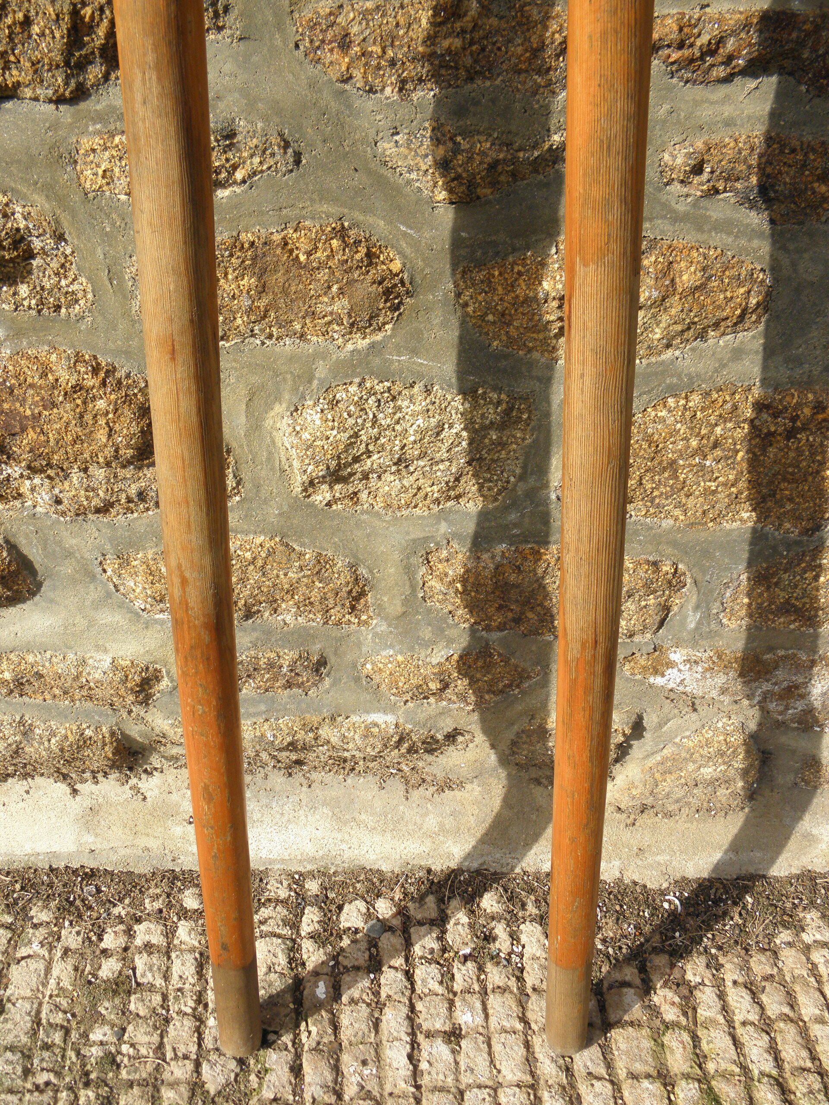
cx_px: 414
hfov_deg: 46.8
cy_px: 552
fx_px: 958
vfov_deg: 60.0
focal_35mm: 30
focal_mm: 5.5
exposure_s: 1/640
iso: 100
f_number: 3.6
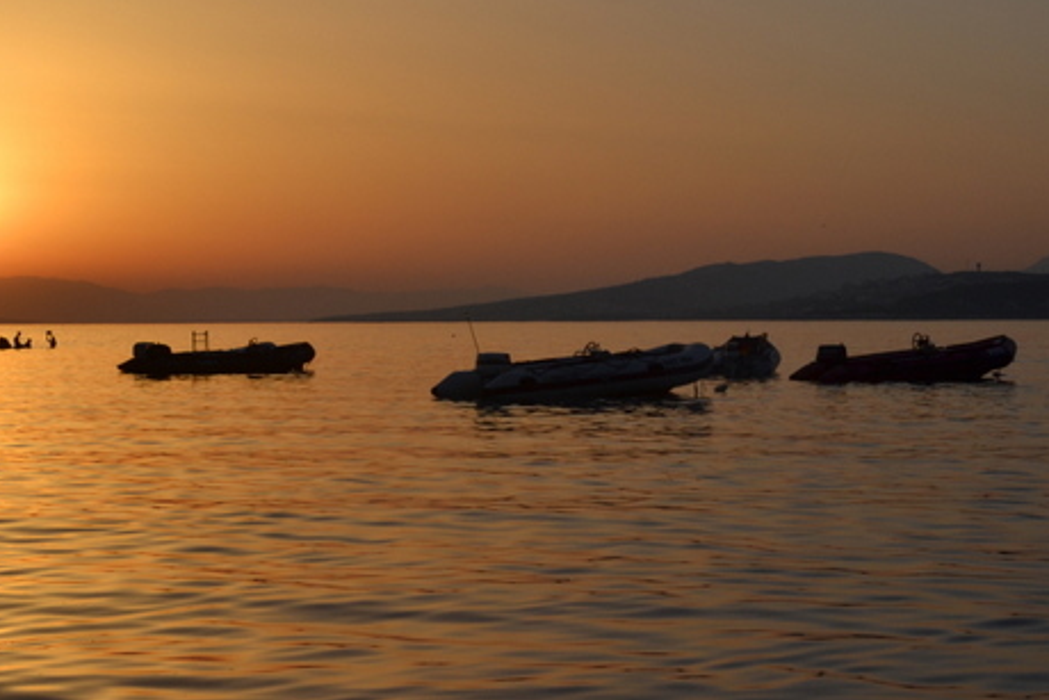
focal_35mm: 73
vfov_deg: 18.7
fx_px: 2128
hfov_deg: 27.7
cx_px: 515
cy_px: 349
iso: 100
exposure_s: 1/320
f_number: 9
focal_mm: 28
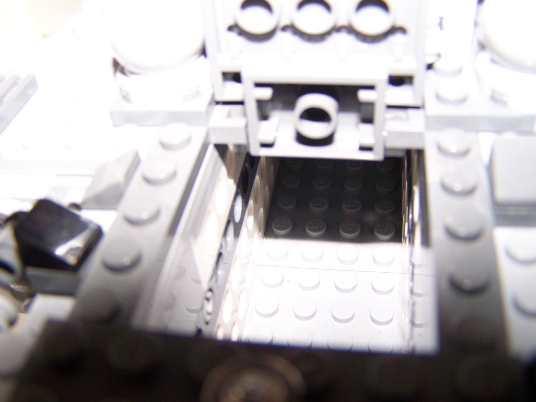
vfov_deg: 37.7
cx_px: 268
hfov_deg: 49.0
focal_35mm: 38
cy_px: 201
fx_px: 588
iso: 80
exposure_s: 1/60
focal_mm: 6.3
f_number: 2.8
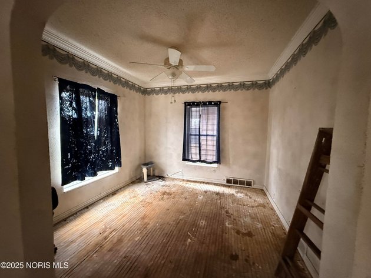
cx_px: 186
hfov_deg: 102.0
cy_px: 139
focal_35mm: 14
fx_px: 150
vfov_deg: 85.7
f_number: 2.2
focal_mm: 2.22
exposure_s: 1/60
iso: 1000
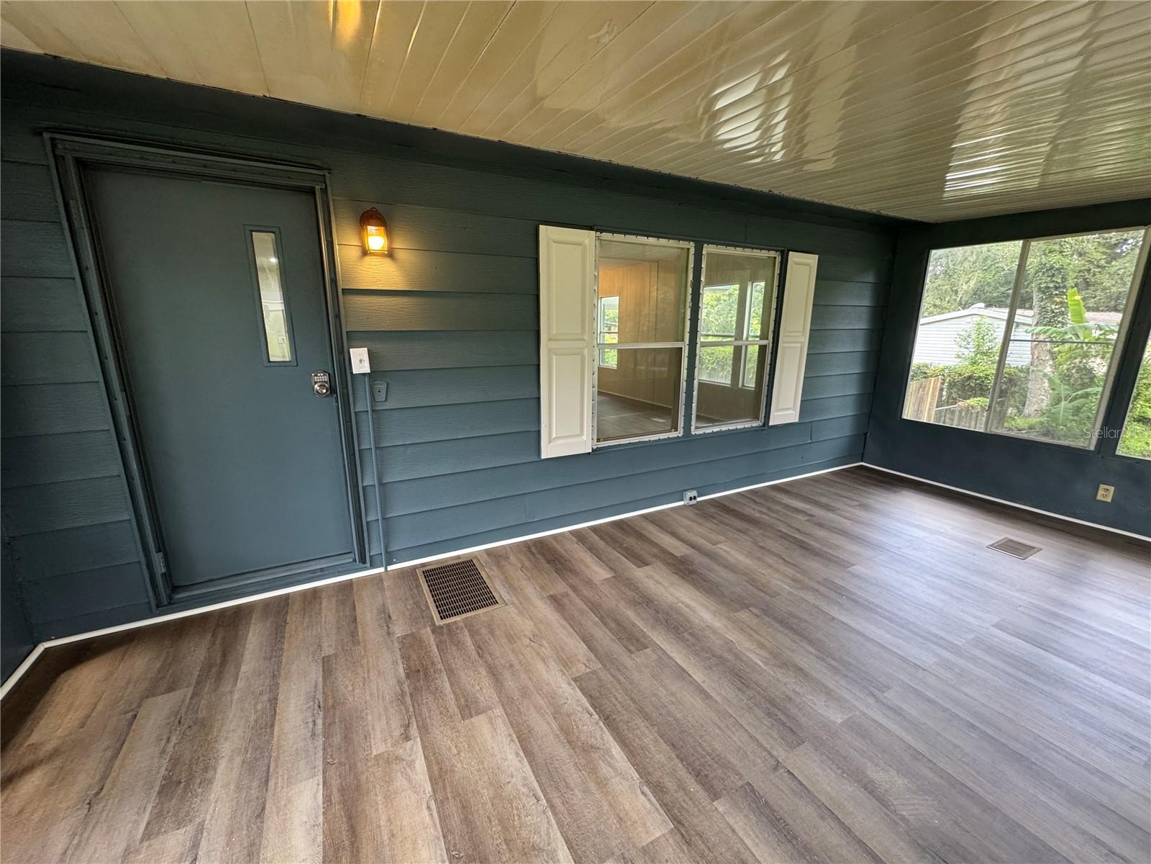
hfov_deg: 102.1
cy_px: 432
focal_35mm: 14
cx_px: 576
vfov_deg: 85.7
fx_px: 466
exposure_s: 1/120
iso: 250
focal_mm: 2.22
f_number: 2.2
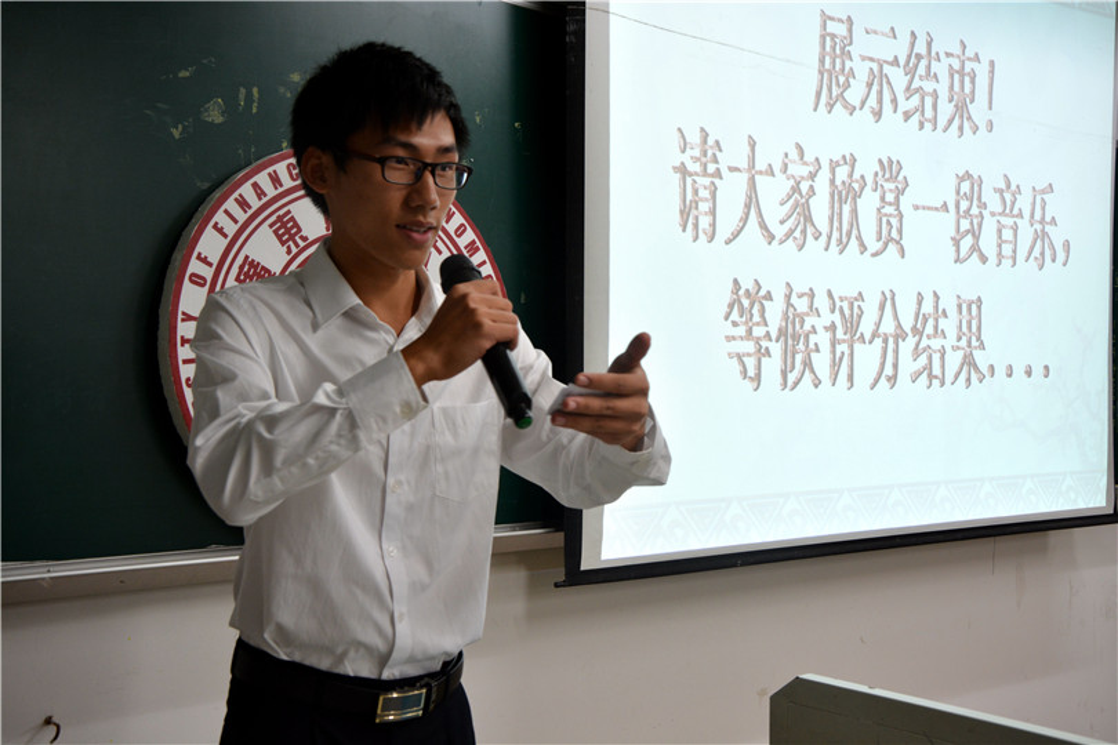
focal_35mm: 42
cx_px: 559
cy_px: 372
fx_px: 1304
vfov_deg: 31.9
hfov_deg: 46.4
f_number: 6.3
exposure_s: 1/40
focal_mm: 28
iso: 400
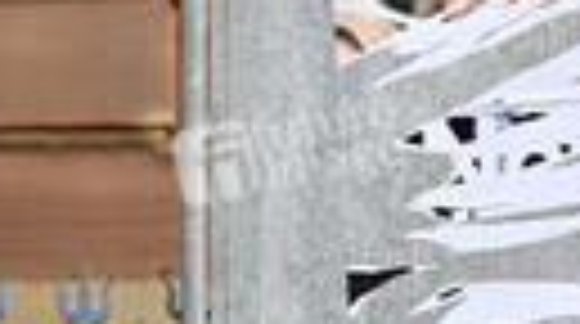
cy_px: 266
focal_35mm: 348
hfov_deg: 6.2
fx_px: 5342
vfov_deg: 3.5
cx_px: 798
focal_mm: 95
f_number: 2.8
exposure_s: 1/500
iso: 80
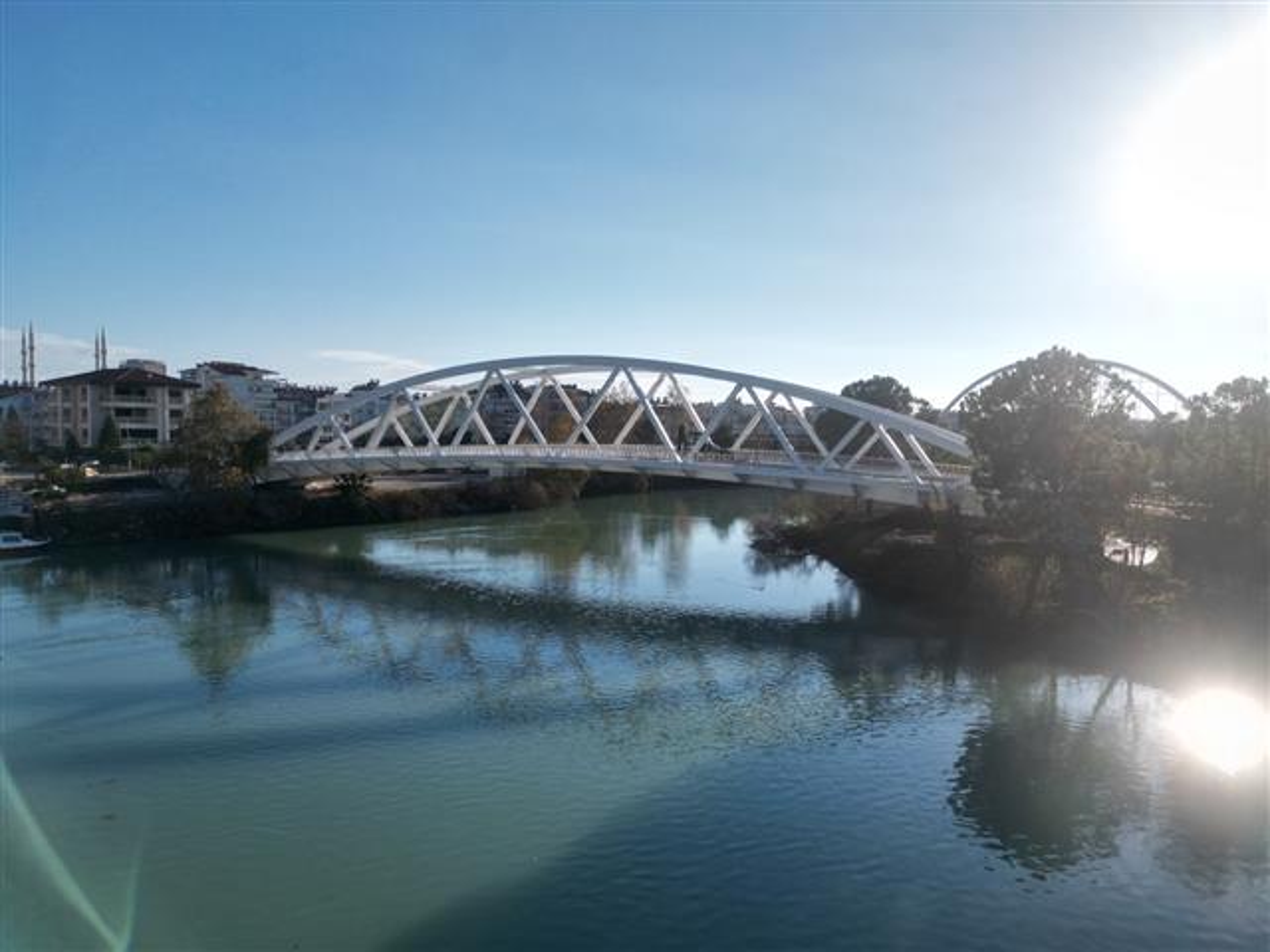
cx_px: 635
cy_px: 476
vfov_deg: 56.8
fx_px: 881
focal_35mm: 24
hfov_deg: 71.6
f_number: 1.7
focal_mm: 6.72
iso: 120
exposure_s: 1/5000
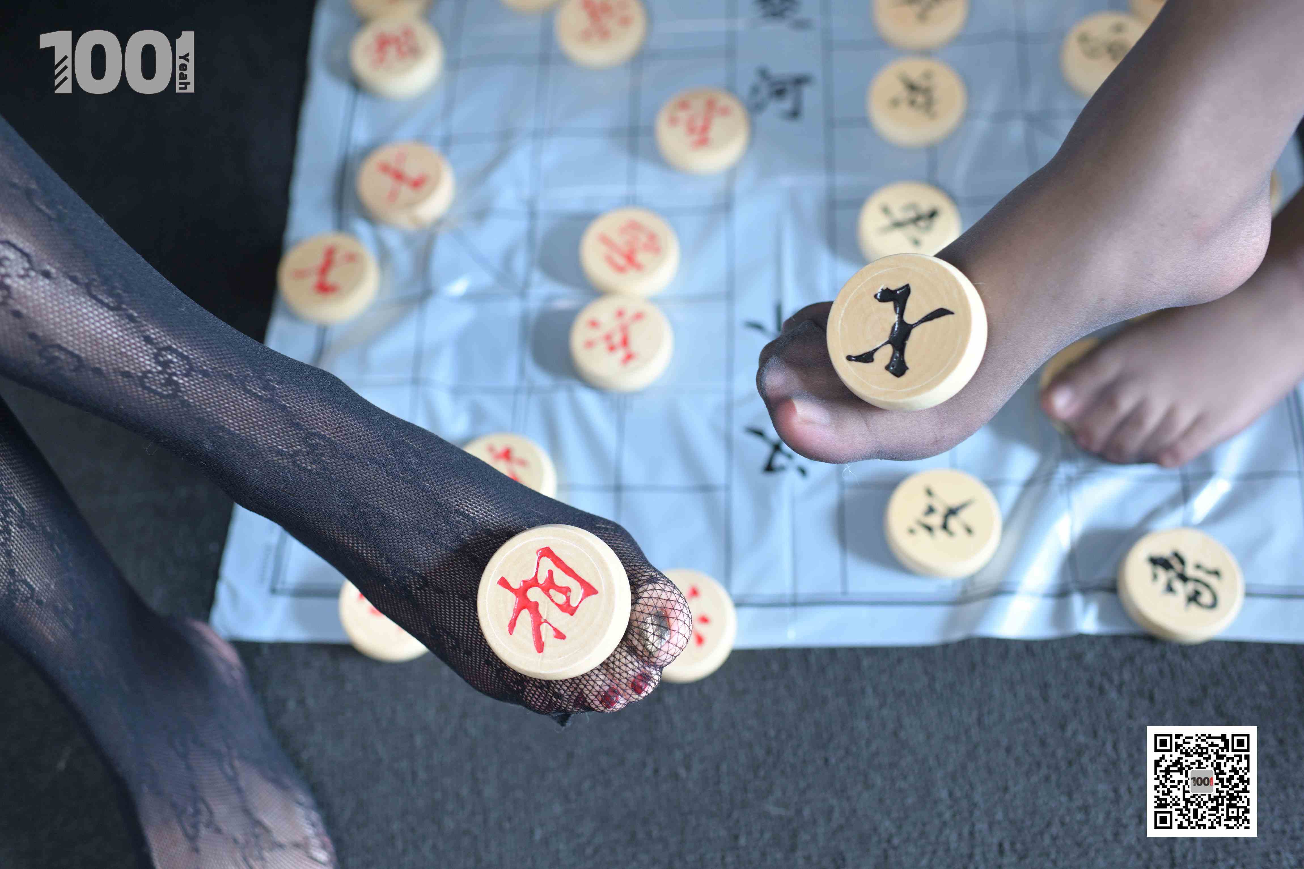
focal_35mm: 35
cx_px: 652
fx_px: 1268
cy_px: 434
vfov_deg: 37.9
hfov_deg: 54.4
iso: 800
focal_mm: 35
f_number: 3.2
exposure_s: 1/160
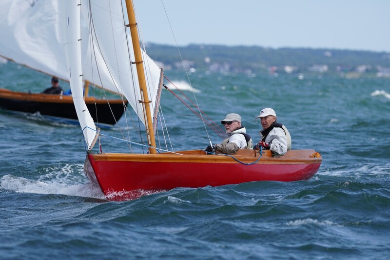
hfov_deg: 5.3
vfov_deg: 3.5
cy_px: 130
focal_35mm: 390
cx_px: 195
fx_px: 4224
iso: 320
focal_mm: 260
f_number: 5.6
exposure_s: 1/1600
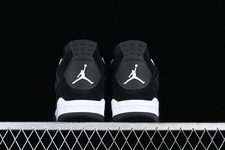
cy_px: 75
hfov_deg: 27.0
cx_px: 112
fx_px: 469
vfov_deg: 18.2
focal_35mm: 75
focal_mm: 50
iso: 160
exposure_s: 1/50
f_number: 6.3
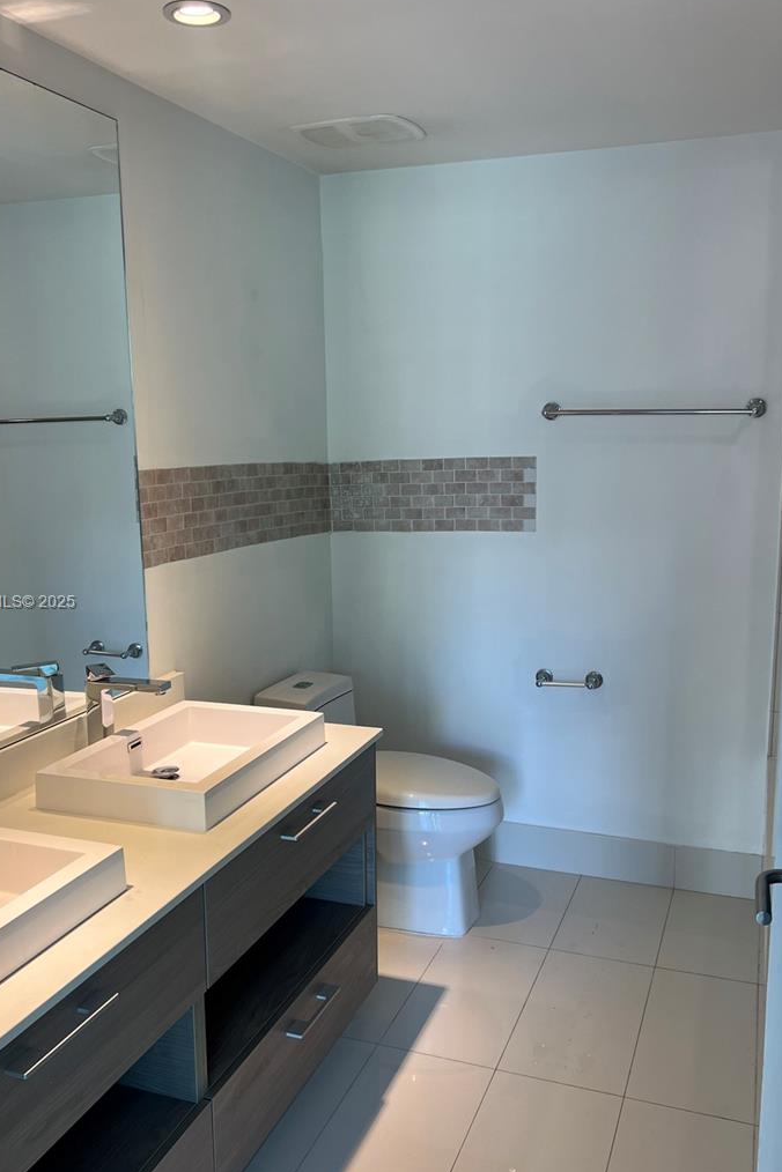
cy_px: 603
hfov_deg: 41.1
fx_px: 1043
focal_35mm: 32
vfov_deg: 58.7
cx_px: 382
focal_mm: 5.7
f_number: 1.5
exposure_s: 1/120
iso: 50
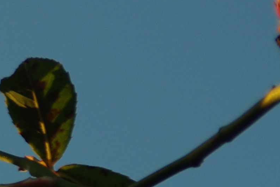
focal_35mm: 981
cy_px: 181
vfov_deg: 1.4
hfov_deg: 2.1
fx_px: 7641
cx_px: -36
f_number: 5.6
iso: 100
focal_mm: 135
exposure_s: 1/180
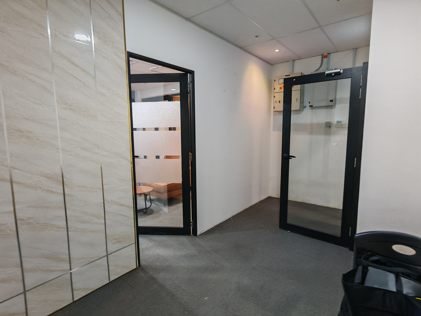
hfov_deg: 87.8
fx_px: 219
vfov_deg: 71.6
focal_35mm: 18
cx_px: 210
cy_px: 158
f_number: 2
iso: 400
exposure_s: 1/33
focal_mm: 1.82
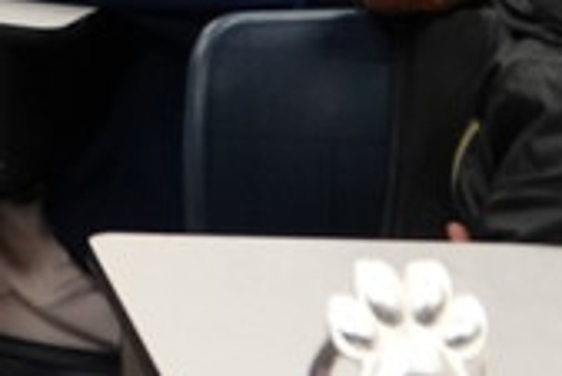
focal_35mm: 260
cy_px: -554
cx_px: -878
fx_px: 4062
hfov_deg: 7.3
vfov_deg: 5.1
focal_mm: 15.73
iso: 640
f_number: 3.2
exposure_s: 1/50
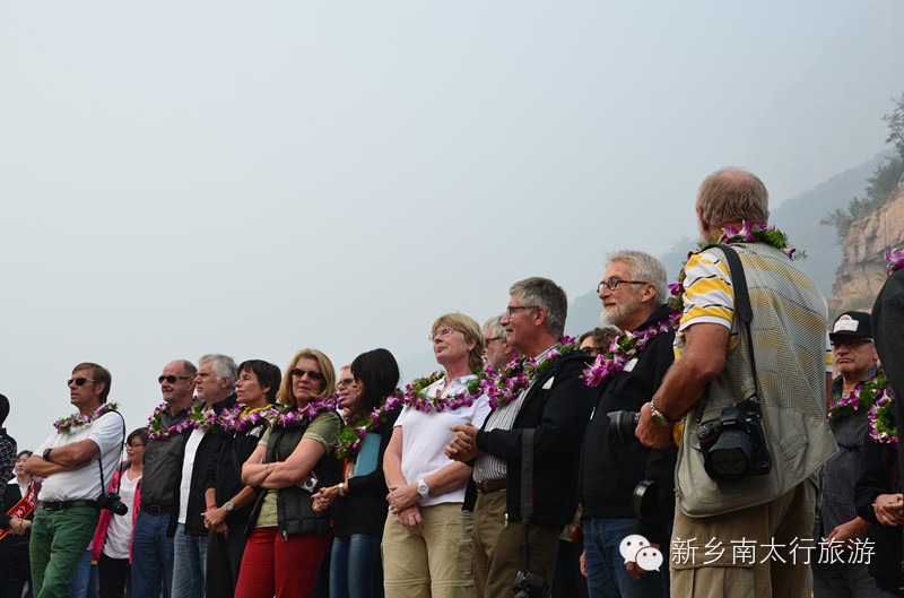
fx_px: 1202
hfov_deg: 41.2
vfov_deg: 27.9
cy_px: 299
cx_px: 452
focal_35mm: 48
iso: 200
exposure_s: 1/90
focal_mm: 32
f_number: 11
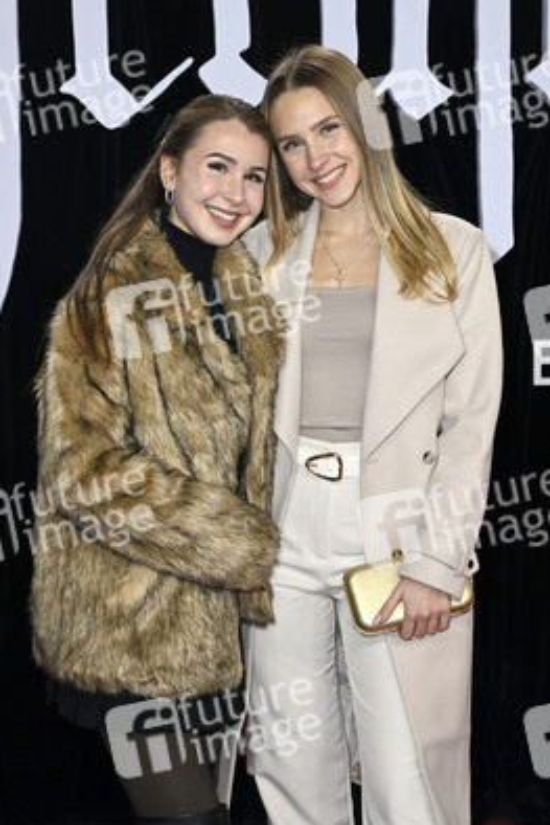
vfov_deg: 26.6
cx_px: 274
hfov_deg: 18.0
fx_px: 1740
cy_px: 415
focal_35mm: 76
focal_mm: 75
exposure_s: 1/250
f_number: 5.6
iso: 1250
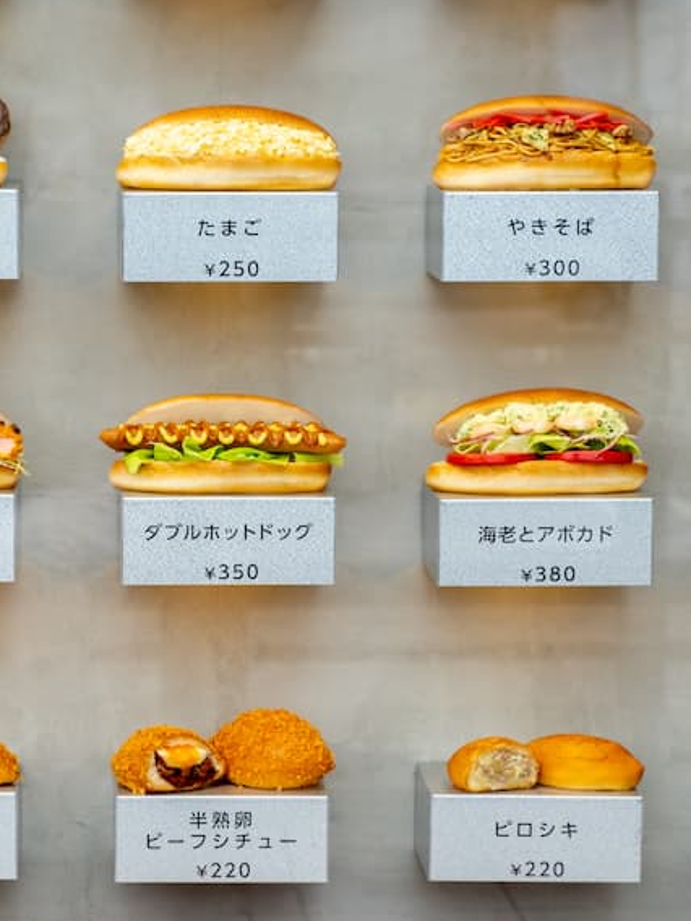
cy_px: 495
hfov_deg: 11.7
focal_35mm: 127
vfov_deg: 15.5
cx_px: 212
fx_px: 3380
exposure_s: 1/600
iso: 160
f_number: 4
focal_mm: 50
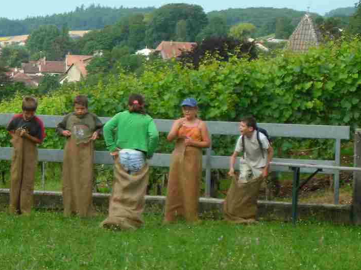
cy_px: 123
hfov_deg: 11.3
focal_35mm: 175
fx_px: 1825
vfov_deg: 8.5
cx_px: 107
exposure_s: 1/115
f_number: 5.3
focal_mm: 19.2
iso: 50
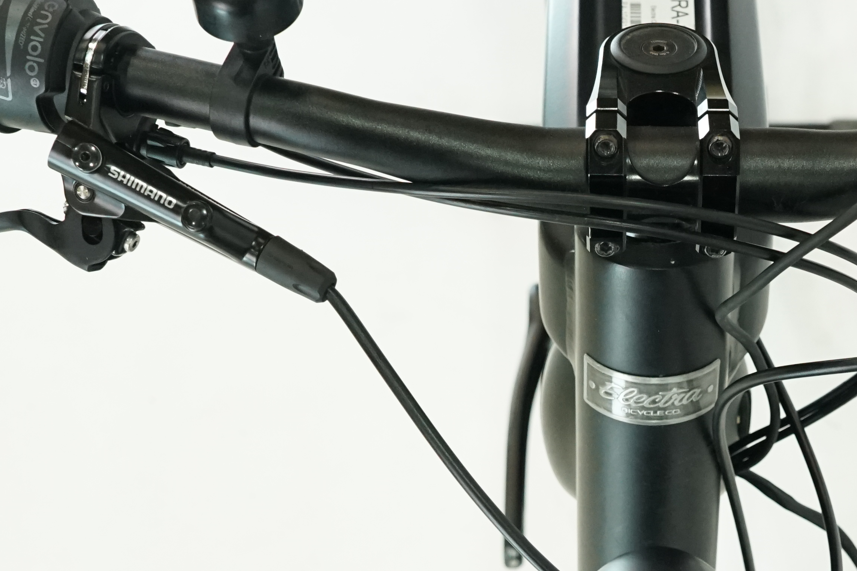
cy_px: 609
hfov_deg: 23.8
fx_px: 2000
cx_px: 684
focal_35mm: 84
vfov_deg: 15.9
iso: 2500
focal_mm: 32
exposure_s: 1/200
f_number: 6.3
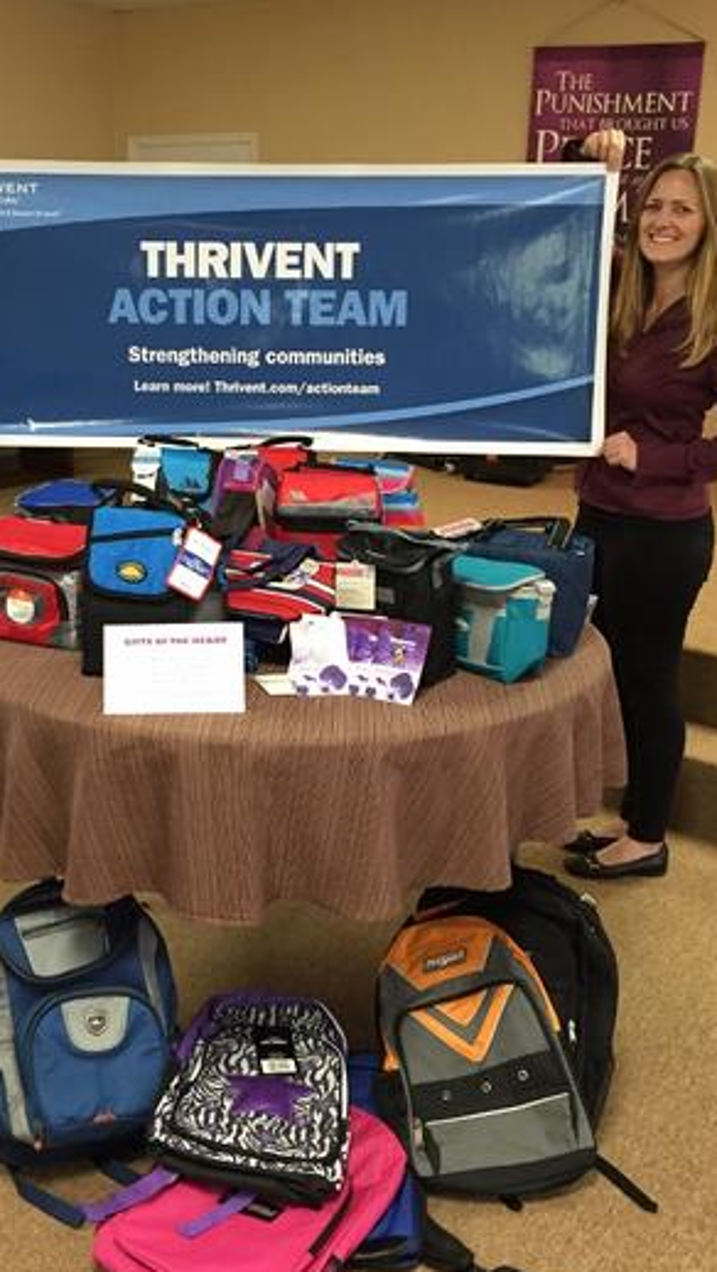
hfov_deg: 30.4
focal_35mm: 39
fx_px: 1316
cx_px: 270
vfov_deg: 51.6
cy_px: 624
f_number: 2.2
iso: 160
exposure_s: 1/30
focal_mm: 4.15
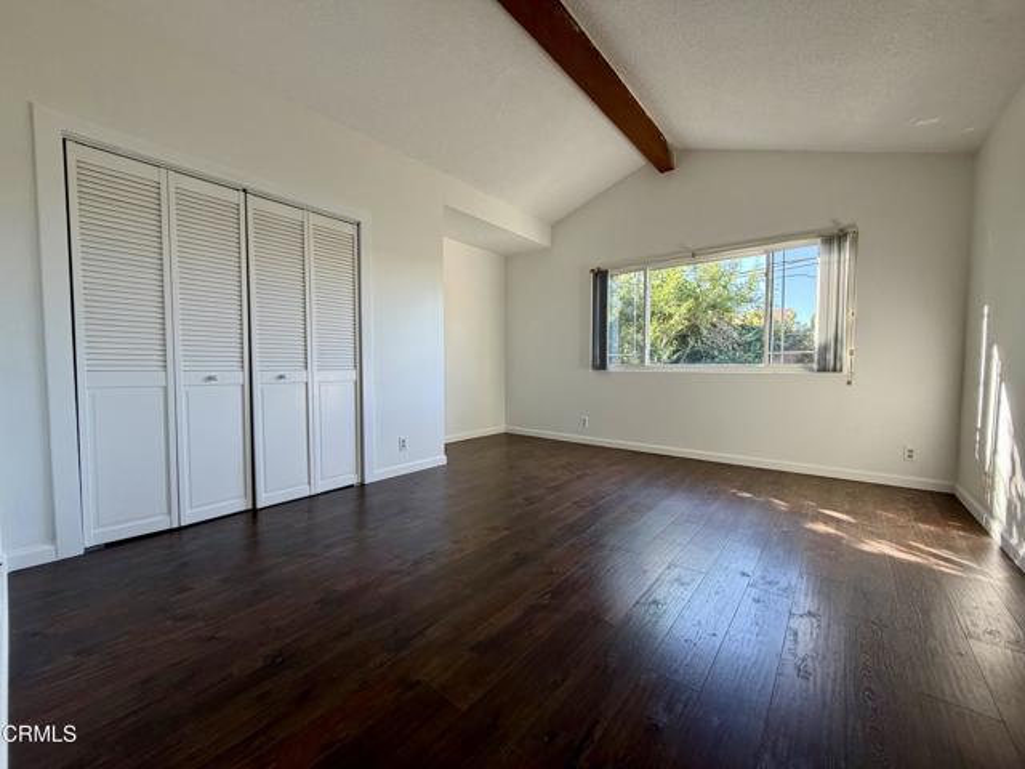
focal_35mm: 14
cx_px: 512
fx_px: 415
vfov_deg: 85.7
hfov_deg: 102.1
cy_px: 384
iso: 160
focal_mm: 2.22
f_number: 2.2
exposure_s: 1/121
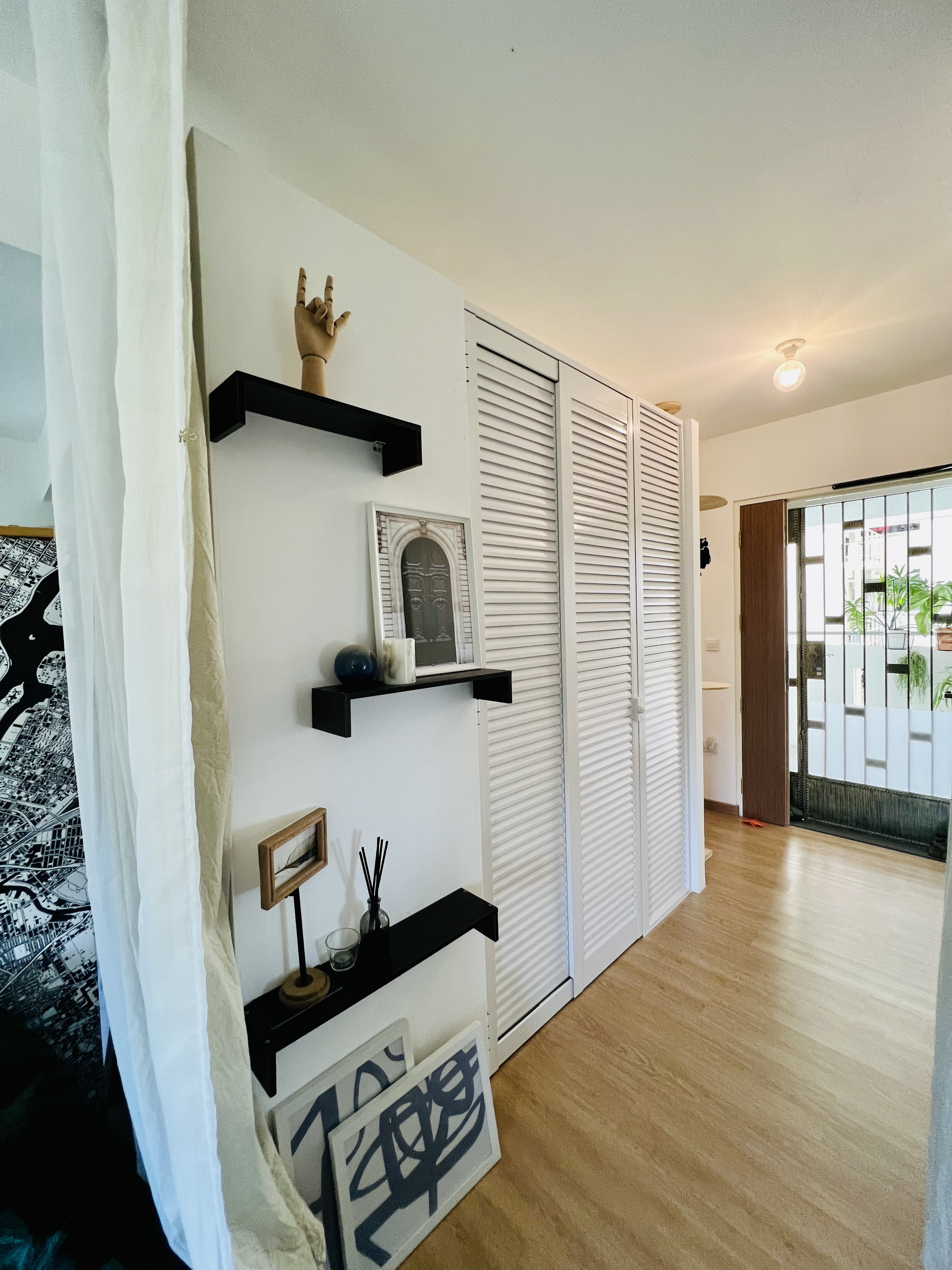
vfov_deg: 106.2
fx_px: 477
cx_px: 476
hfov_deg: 89.9
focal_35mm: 13
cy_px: 635
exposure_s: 1/50
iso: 200
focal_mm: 1.57
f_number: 1.8
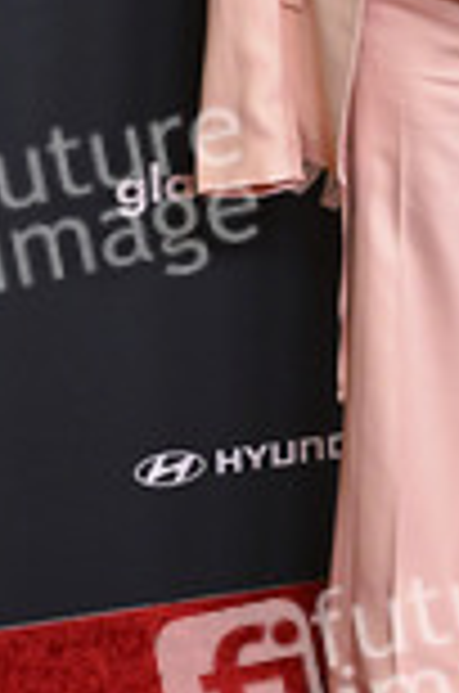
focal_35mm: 117
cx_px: 518
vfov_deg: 17.1
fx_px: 2248
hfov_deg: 11.5
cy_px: -9
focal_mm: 45
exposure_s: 1/250
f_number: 5.6
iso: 4000
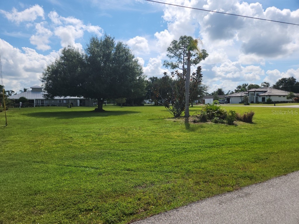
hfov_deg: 73.9
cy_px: 112
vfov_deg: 58.9
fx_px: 199
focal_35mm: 23
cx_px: 150
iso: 20
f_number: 1.8
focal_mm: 5.4
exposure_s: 1/3333
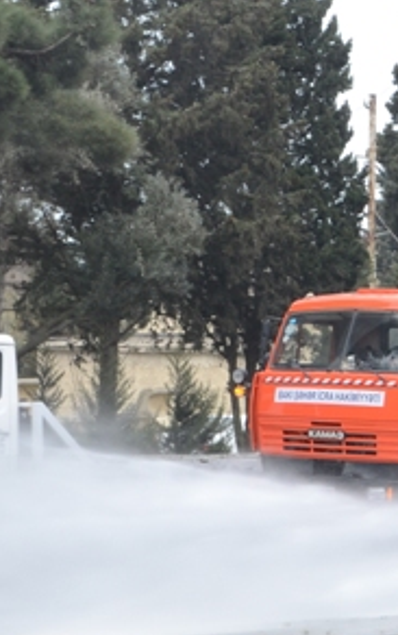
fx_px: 2460
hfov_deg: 9.1
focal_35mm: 142
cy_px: 339
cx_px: 518
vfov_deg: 14.7
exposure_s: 1/100
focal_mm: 34
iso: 400
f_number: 10
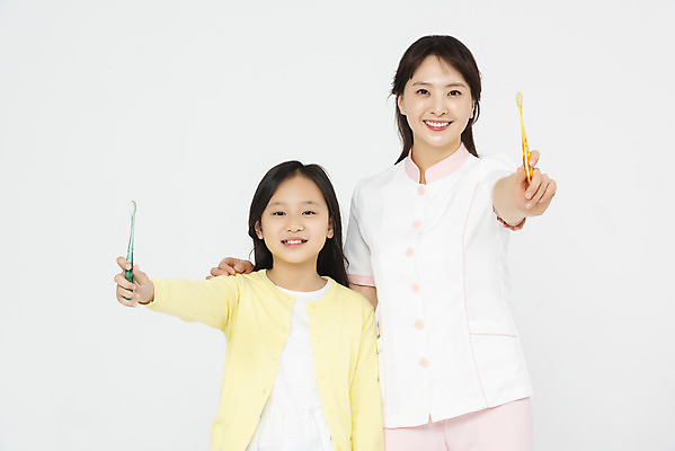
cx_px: 338
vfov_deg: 9.8
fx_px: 2626
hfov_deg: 14.6
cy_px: 226
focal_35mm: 140
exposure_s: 1/125
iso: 100
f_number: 16
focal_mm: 140
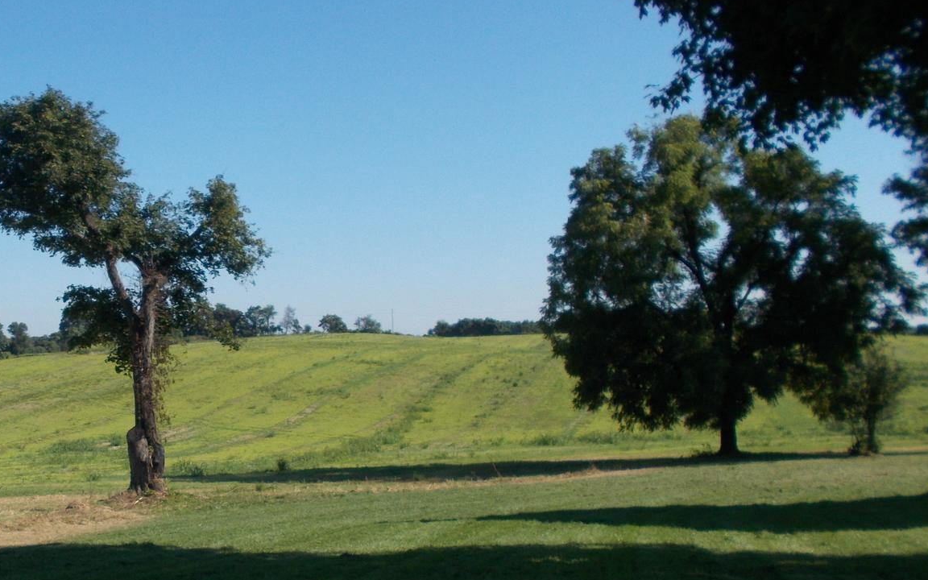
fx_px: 1239
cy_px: 379
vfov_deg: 26.2
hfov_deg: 39.6
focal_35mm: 49
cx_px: 201
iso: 80
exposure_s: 1/160
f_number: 8
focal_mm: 4.6
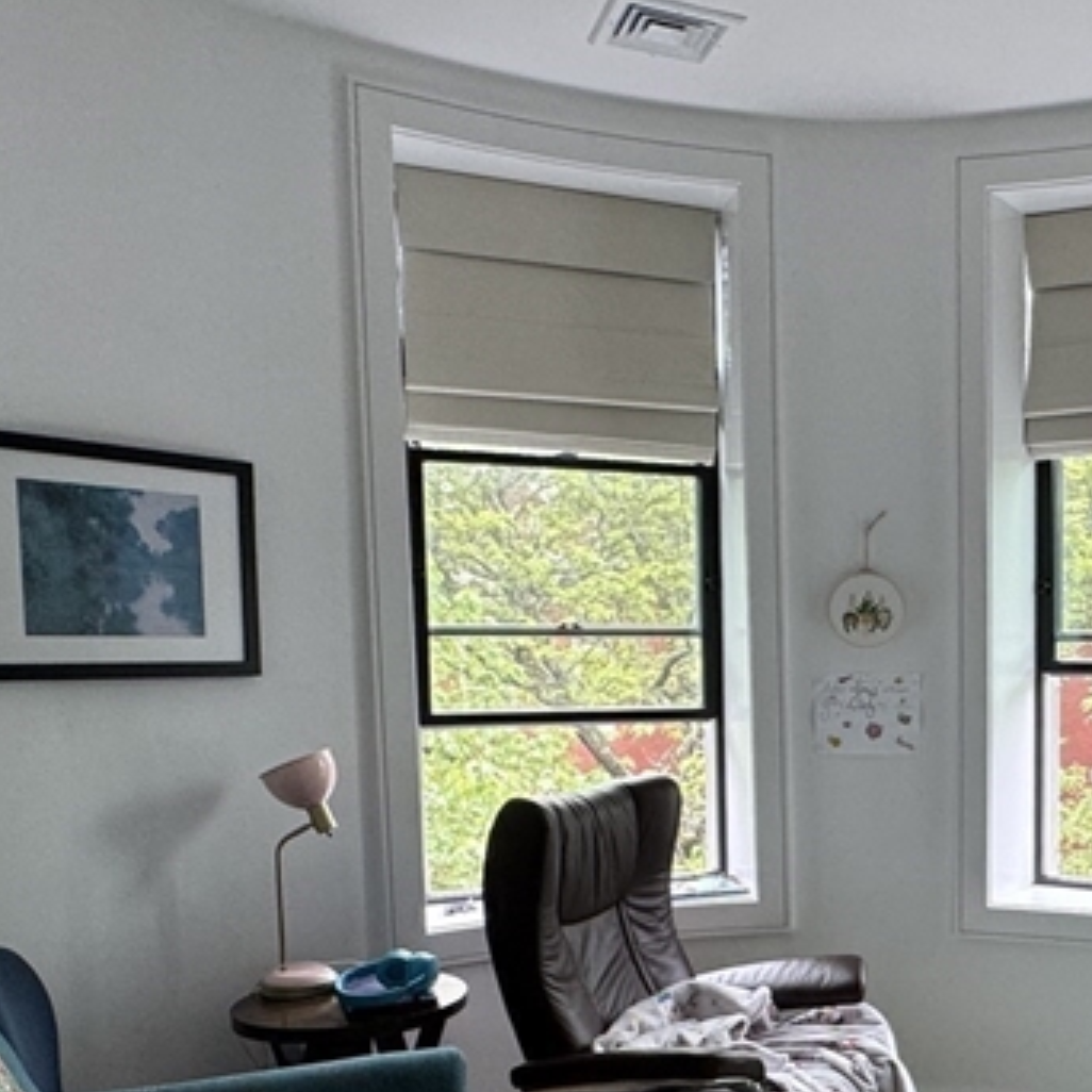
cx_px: 1006
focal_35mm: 37
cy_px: 754
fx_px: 1321
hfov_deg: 41.0
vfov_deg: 44.1
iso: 125
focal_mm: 2.22
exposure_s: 1/120
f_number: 2.2
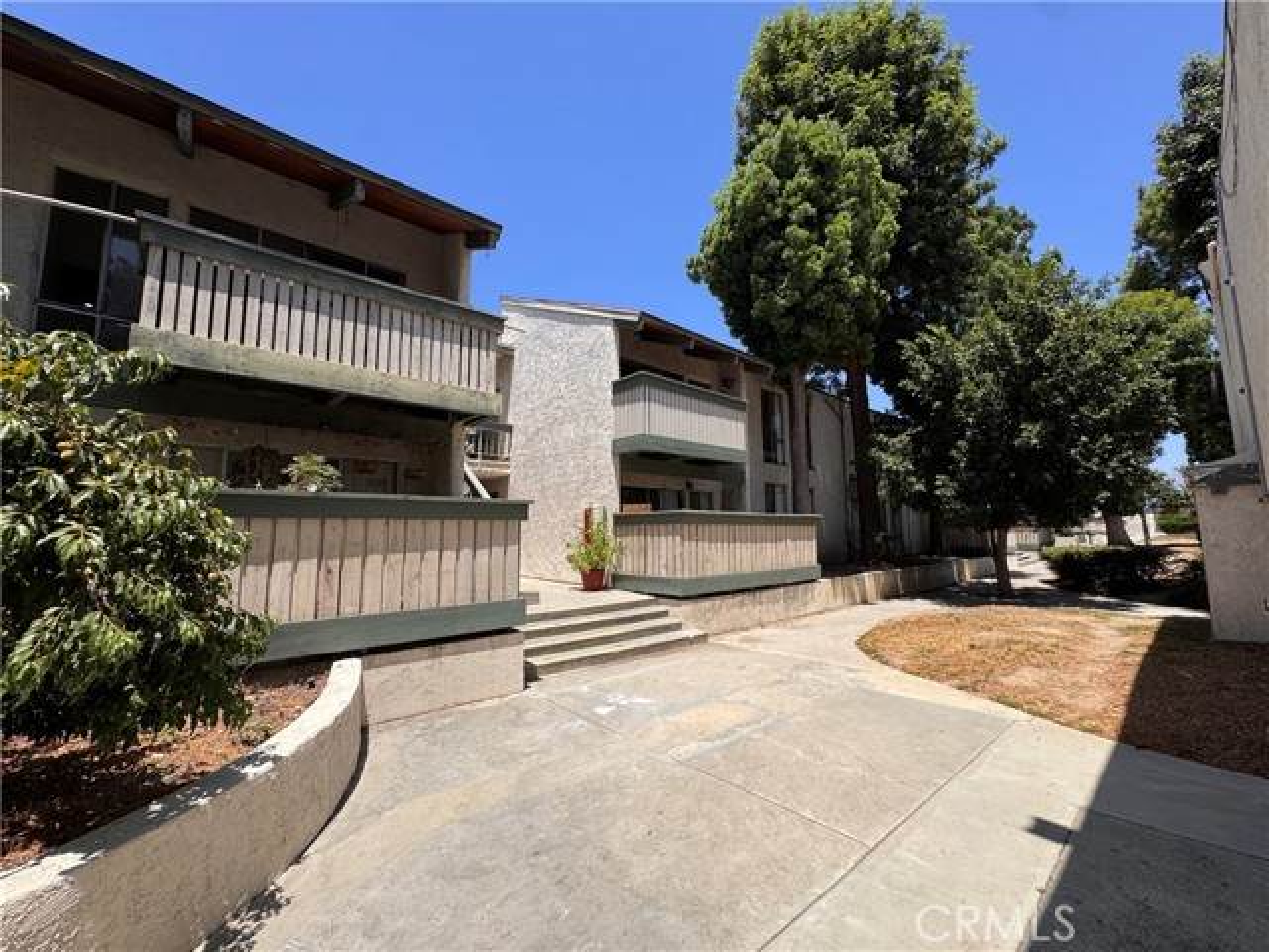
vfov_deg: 85.7
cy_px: 476
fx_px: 513
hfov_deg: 102.1
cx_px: 634
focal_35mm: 14
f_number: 2.2
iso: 50
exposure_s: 1/1927
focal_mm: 2.22
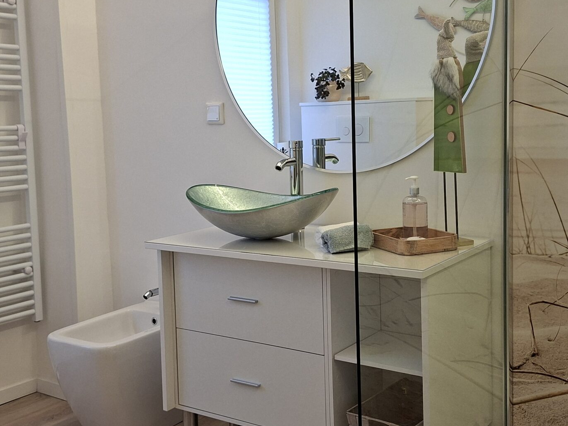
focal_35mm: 43
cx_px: 312
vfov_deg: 33.6
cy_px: 188
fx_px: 706
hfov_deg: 43.8
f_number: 1.8
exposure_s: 1/100
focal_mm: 5.54
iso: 200
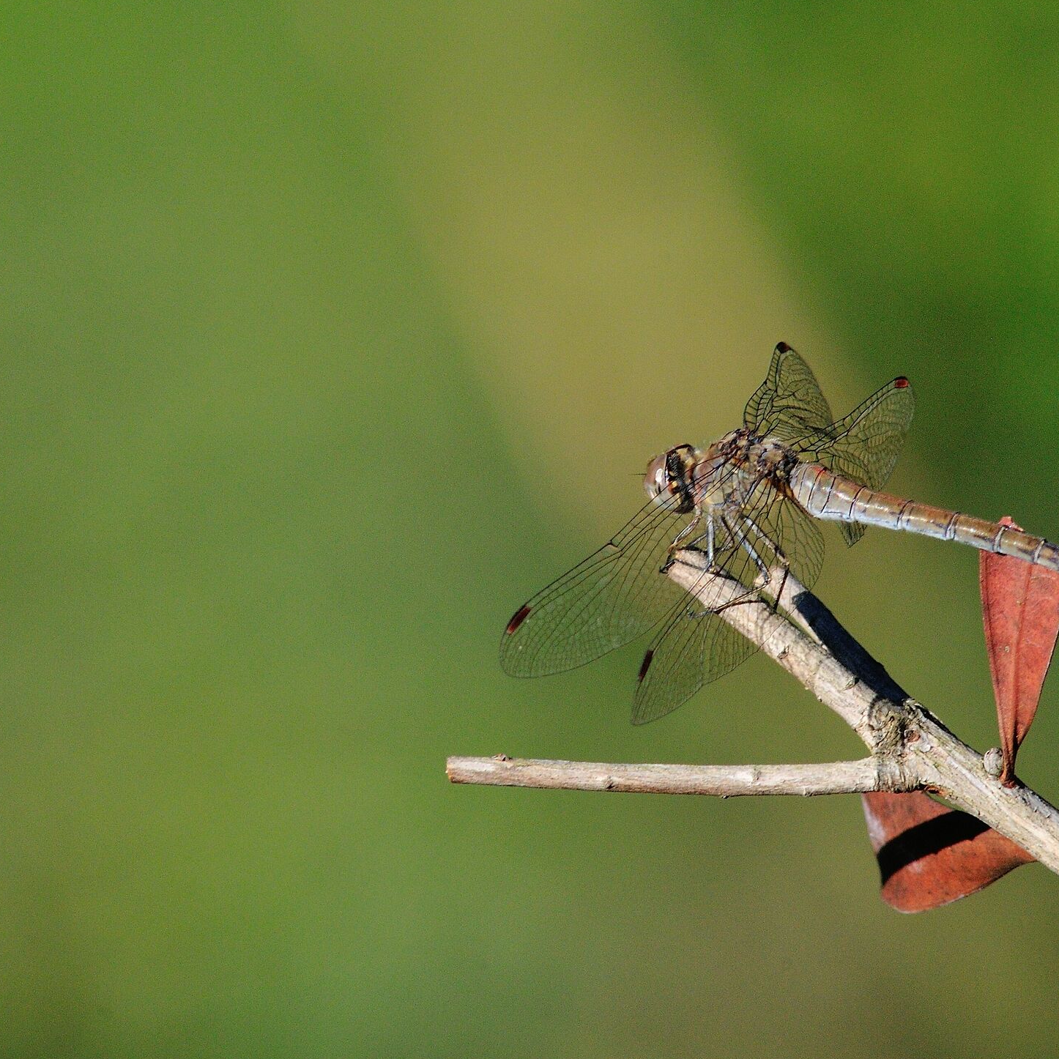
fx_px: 43888
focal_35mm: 1268
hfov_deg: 1.4
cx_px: 706
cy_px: 492
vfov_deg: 1.4
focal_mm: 600
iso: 900
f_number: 11
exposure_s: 1/500
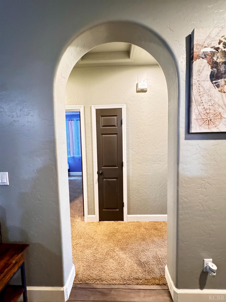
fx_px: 122
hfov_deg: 85.7
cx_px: 113
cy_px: 151
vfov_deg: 102.1
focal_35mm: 14
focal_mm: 2.22
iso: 1600
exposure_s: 1/30
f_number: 2.2
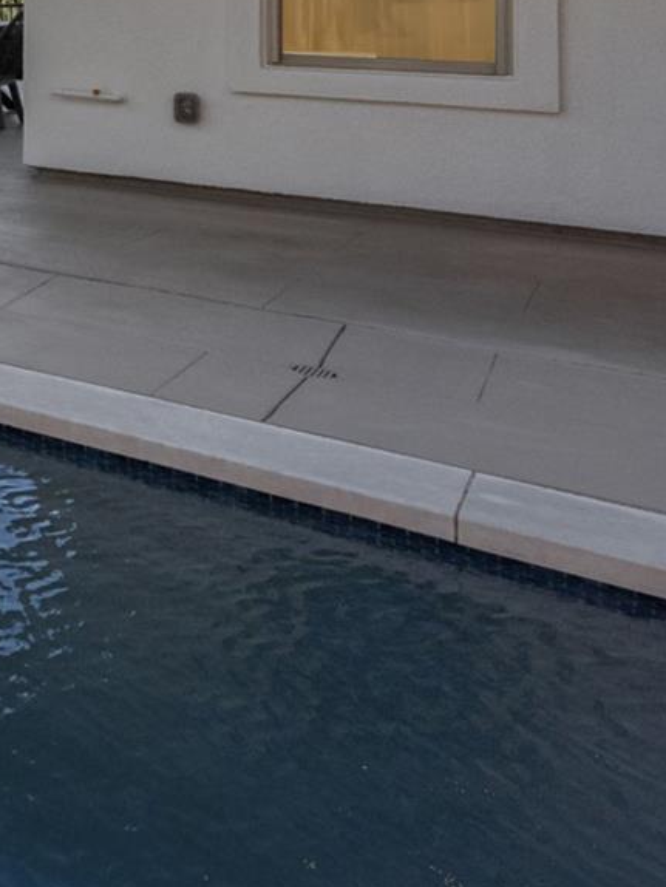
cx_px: -593
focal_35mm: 48
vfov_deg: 35.3
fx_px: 1230
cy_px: -30
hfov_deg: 19.9
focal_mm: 14
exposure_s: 1/800
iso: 400
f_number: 8
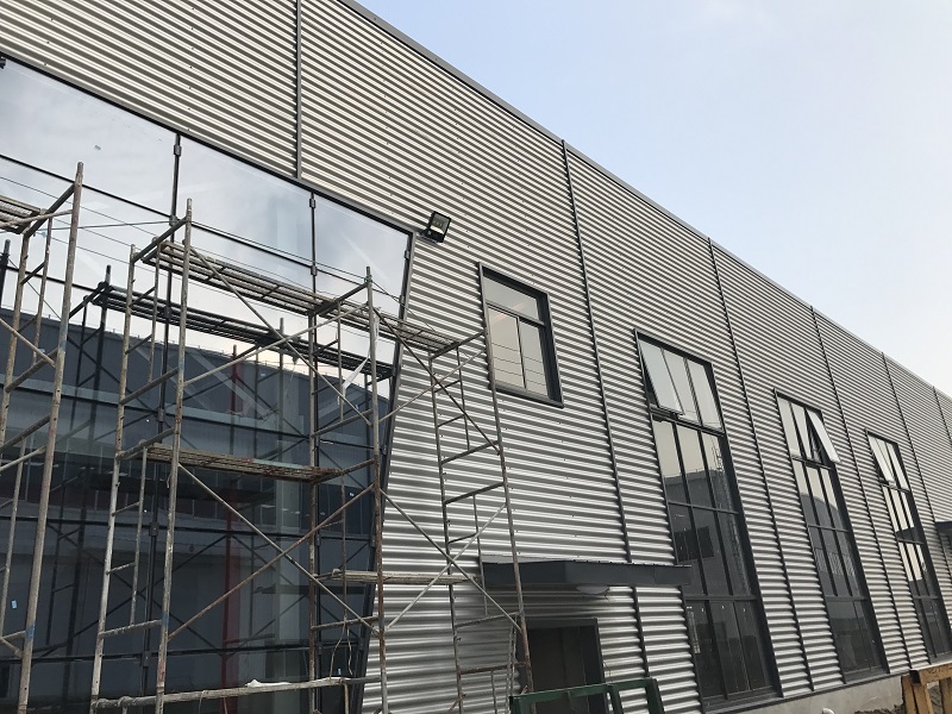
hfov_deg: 63.4
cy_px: 357
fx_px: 770
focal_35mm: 28
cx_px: 476
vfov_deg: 49.7
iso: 20
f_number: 1.8
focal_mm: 3.99
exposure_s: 1/1294
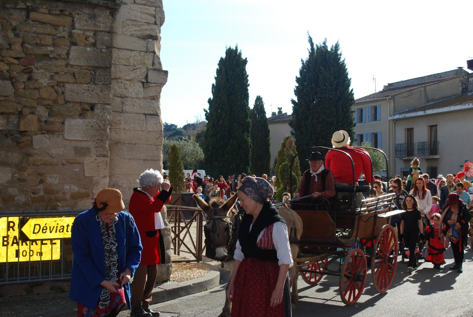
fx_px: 671
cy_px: 158
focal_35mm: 51
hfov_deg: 38.8
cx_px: 236
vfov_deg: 26.6
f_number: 6.3
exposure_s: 1/200
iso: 100
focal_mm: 34
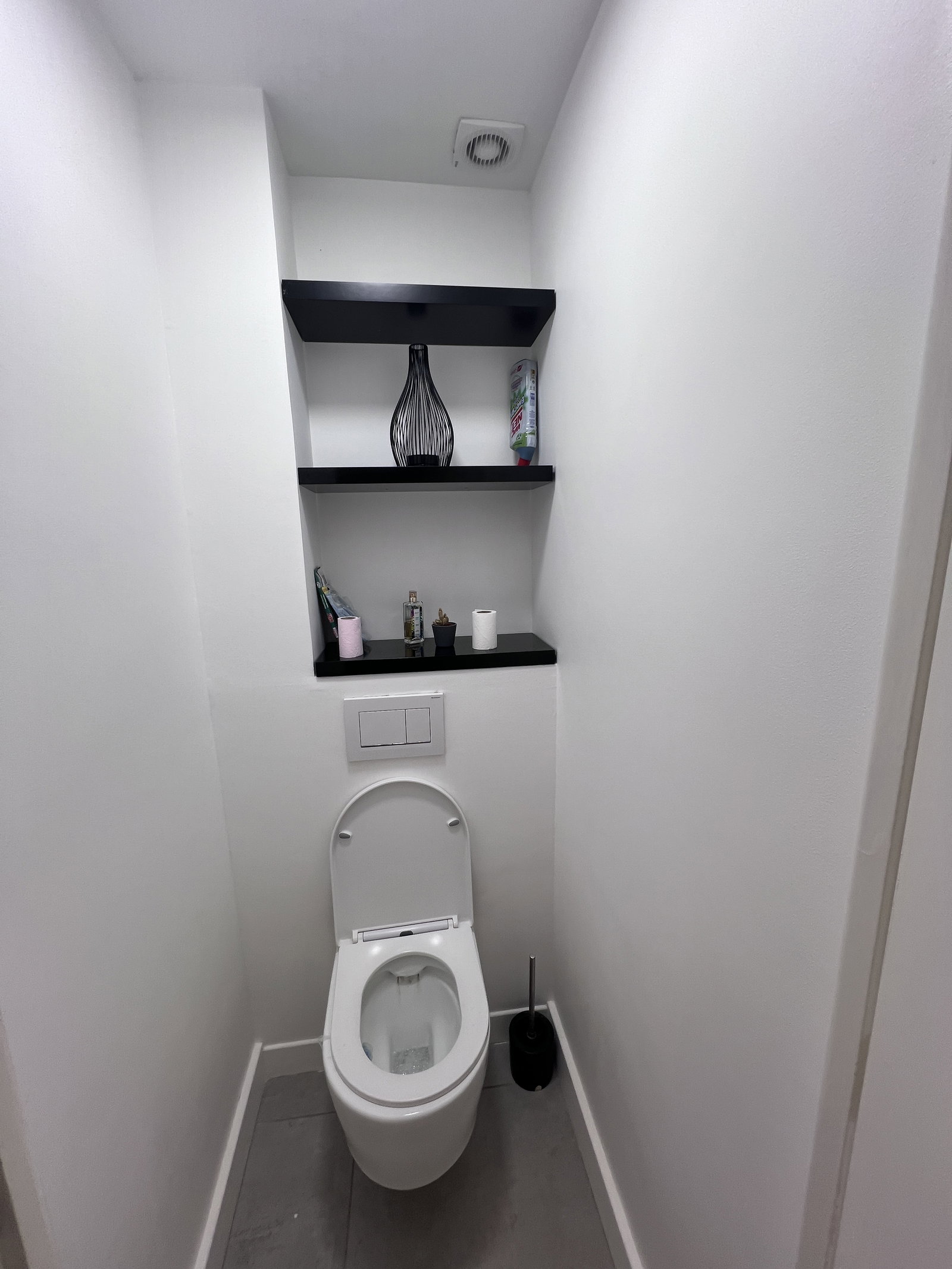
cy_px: 634
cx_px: 476
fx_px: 477
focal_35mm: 13
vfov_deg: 106.2
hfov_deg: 89.9
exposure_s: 1/100
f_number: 1.8
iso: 50
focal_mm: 1.57
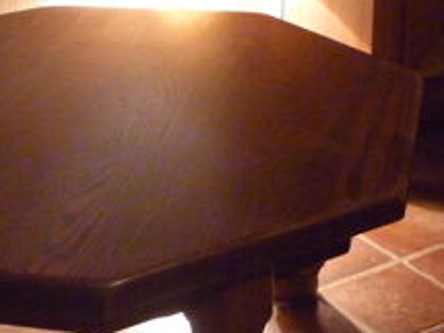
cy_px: 165
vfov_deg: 17.0
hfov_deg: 22.3
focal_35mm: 87
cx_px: 97
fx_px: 1115
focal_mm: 6.4
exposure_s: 1/20
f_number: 3
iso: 800
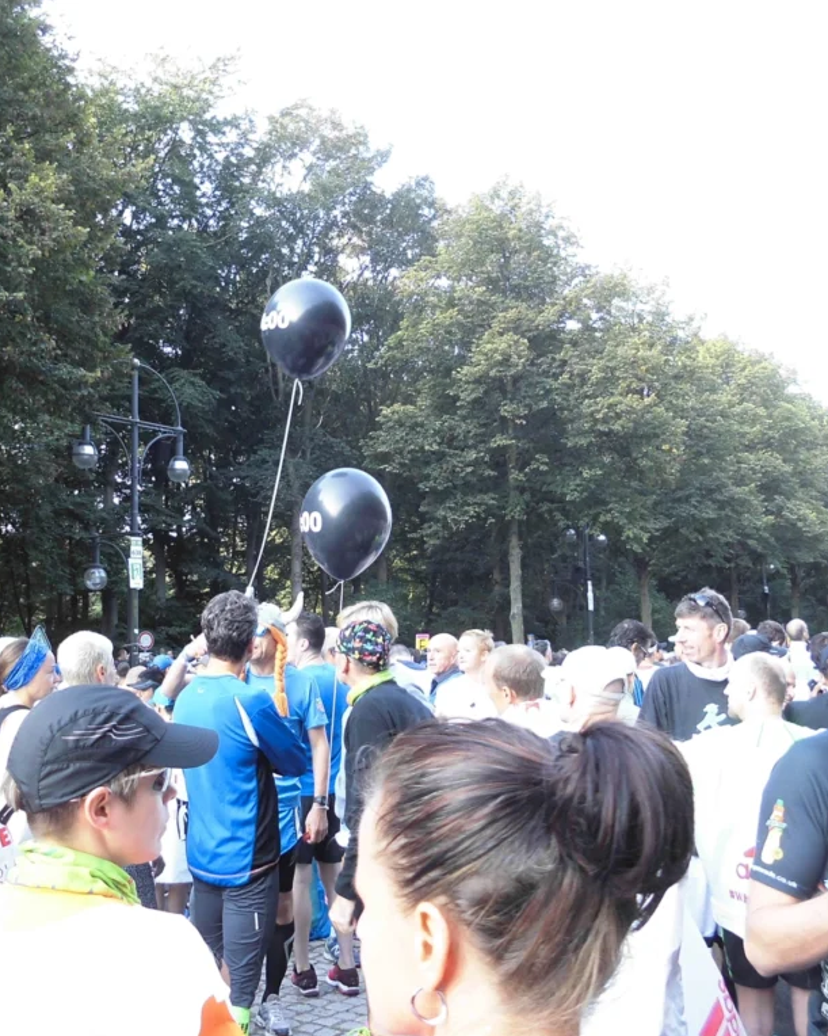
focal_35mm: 34
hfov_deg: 43.1
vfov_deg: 52.8
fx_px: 1042
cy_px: 519
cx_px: 317
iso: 100
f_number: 3.2
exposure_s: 1/60
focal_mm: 4.6
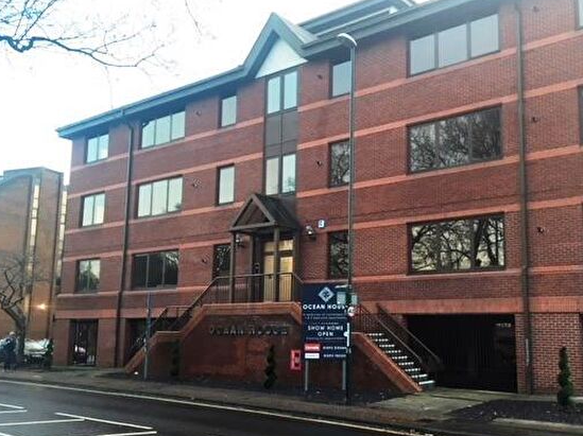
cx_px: 361
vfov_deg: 38.6
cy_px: 235
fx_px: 623
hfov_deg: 49.7
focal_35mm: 37
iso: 25
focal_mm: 4.15
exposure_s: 1/33
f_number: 2.2
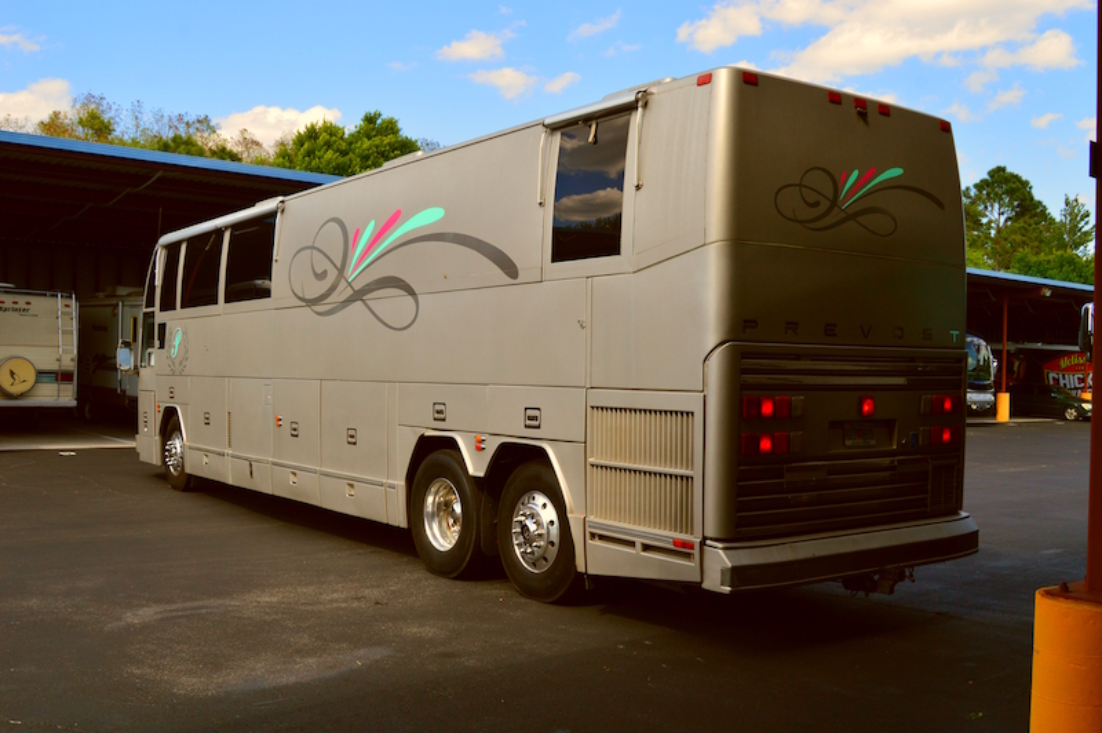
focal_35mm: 34
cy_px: 366
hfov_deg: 55.1
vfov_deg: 38.3
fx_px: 1055
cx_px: 551
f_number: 11
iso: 400
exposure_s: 1/320
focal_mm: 23
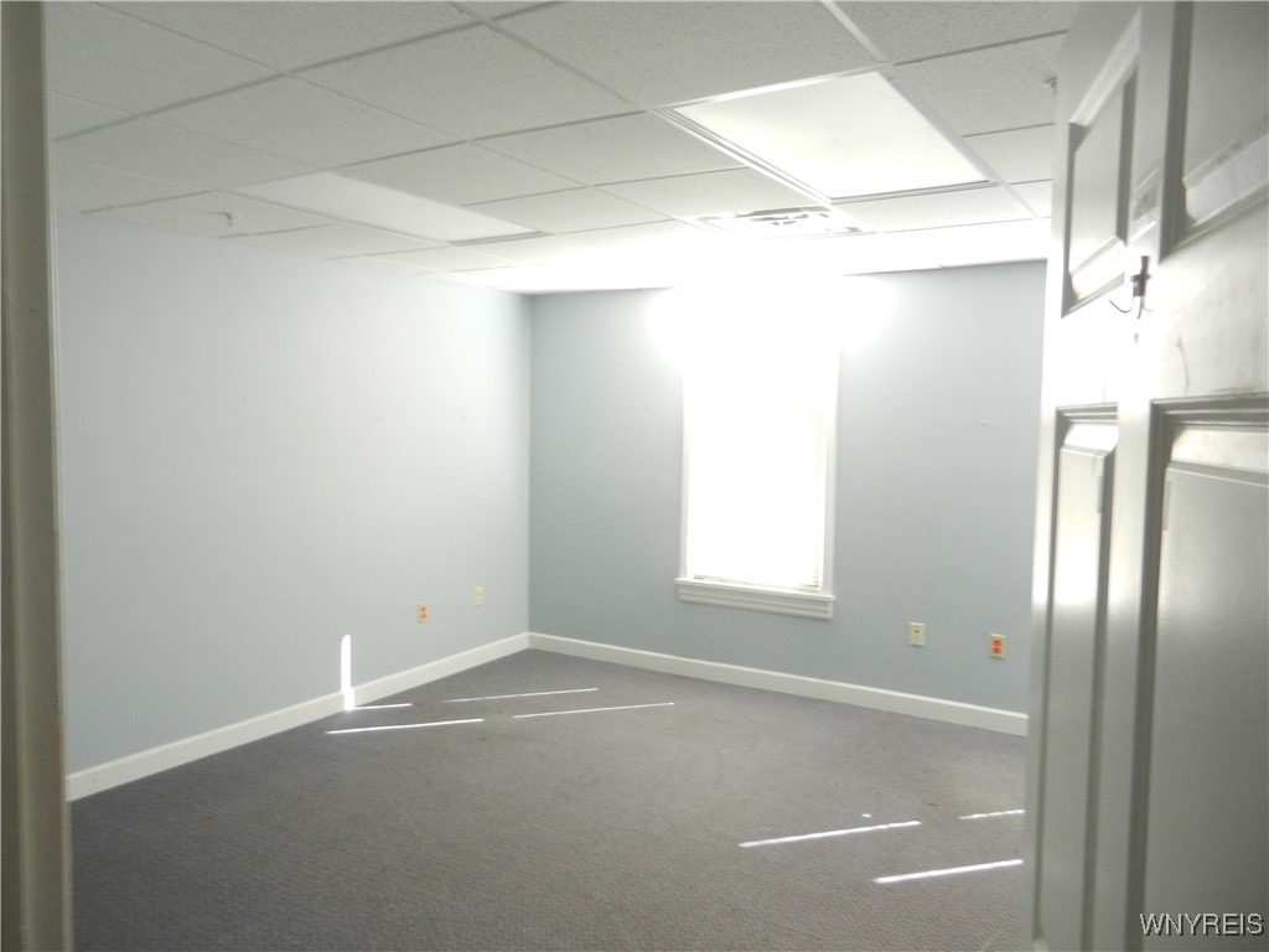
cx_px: 634
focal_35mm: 25
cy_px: 476
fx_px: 916
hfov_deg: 69.4
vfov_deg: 54.9
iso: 400
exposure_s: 1/8
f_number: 3.5
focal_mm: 4.5
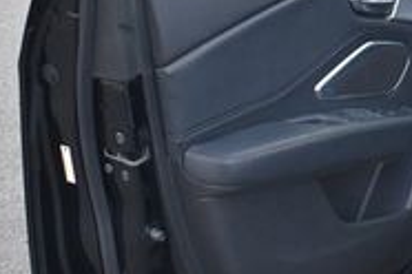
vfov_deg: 14.6
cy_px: 59
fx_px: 1064
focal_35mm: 93
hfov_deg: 21.1
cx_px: 419
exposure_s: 1/250
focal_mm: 18
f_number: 3.5
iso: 720
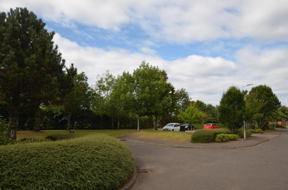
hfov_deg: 77.4
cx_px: 144
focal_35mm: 22
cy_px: 95
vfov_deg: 55.9
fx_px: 180
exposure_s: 1/200
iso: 100
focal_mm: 15
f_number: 8
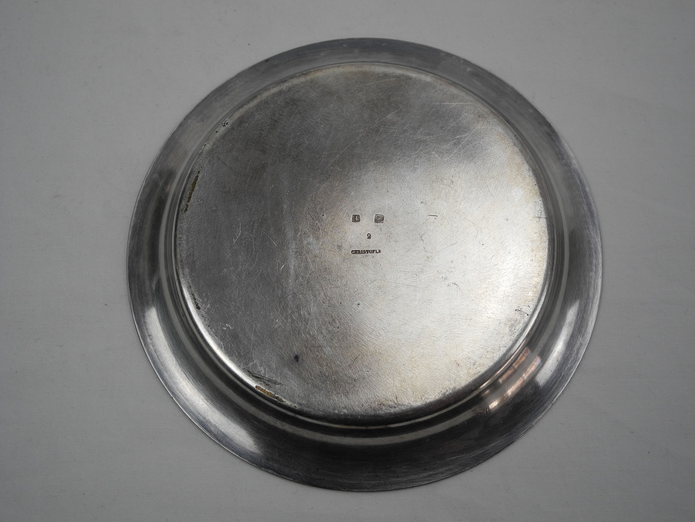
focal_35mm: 41
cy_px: 261
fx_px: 823
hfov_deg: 45.8
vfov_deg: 35.1
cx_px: 348
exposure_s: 1/268
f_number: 3.2
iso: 100
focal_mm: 8.8
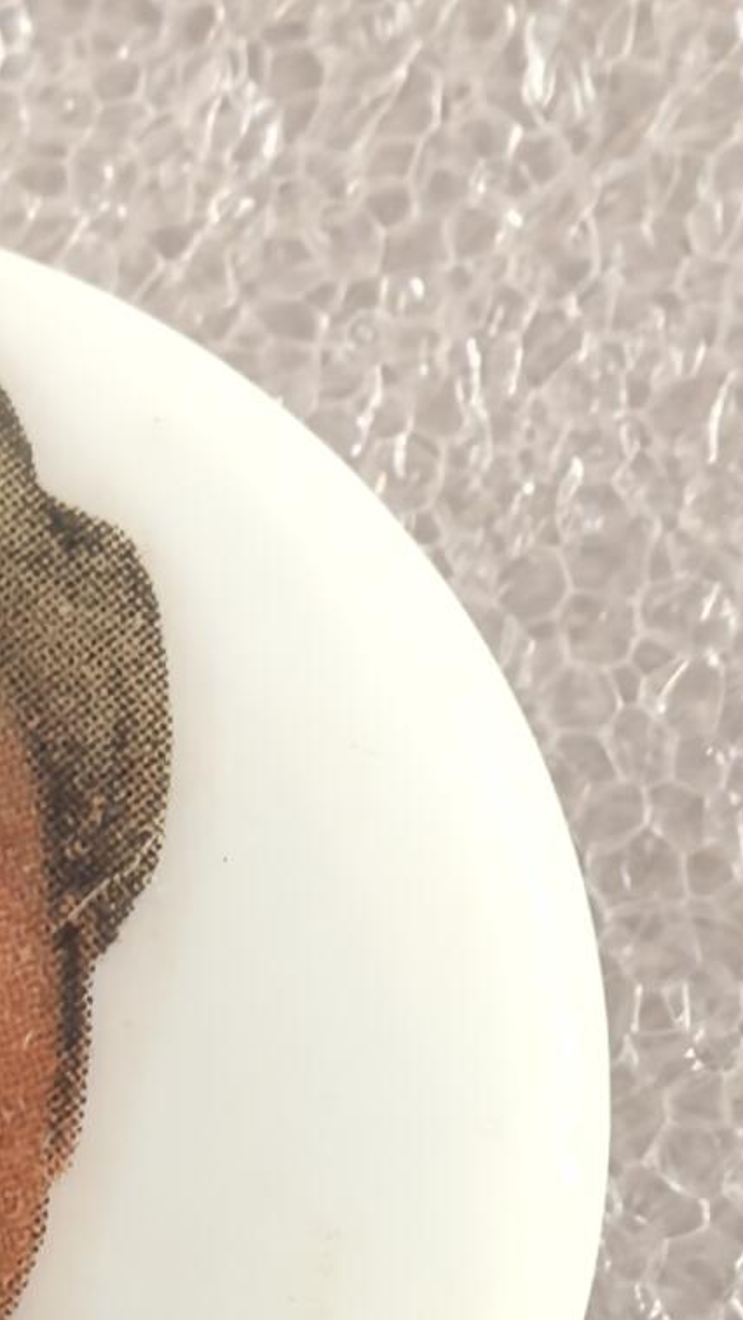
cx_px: -303
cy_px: 786
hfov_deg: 4.9
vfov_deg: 8.8
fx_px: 8613
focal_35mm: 246
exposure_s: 1/50
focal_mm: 14.6
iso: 320
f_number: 3
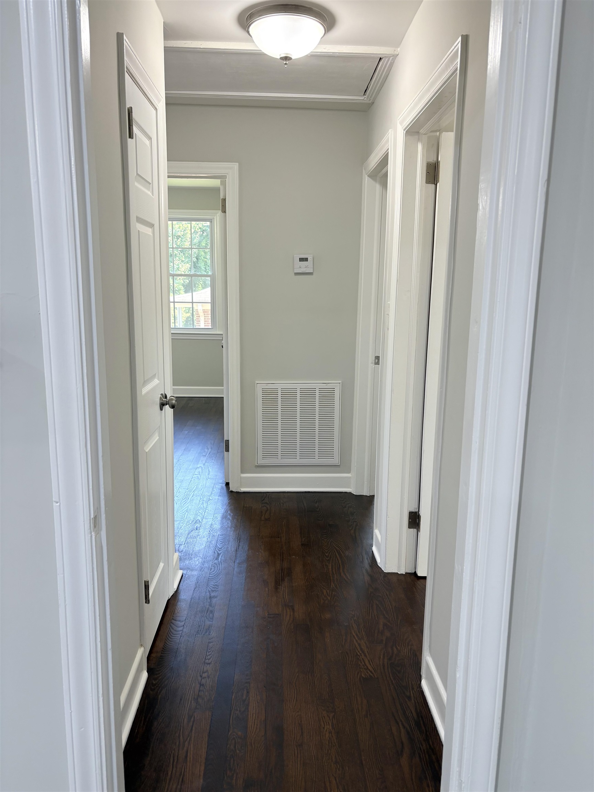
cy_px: 396
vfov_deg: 67.3
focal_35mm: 26
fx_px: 595
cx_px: 297
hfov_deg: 53.1
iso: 64
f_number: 1.6
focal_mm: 5.96
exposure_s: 1/60
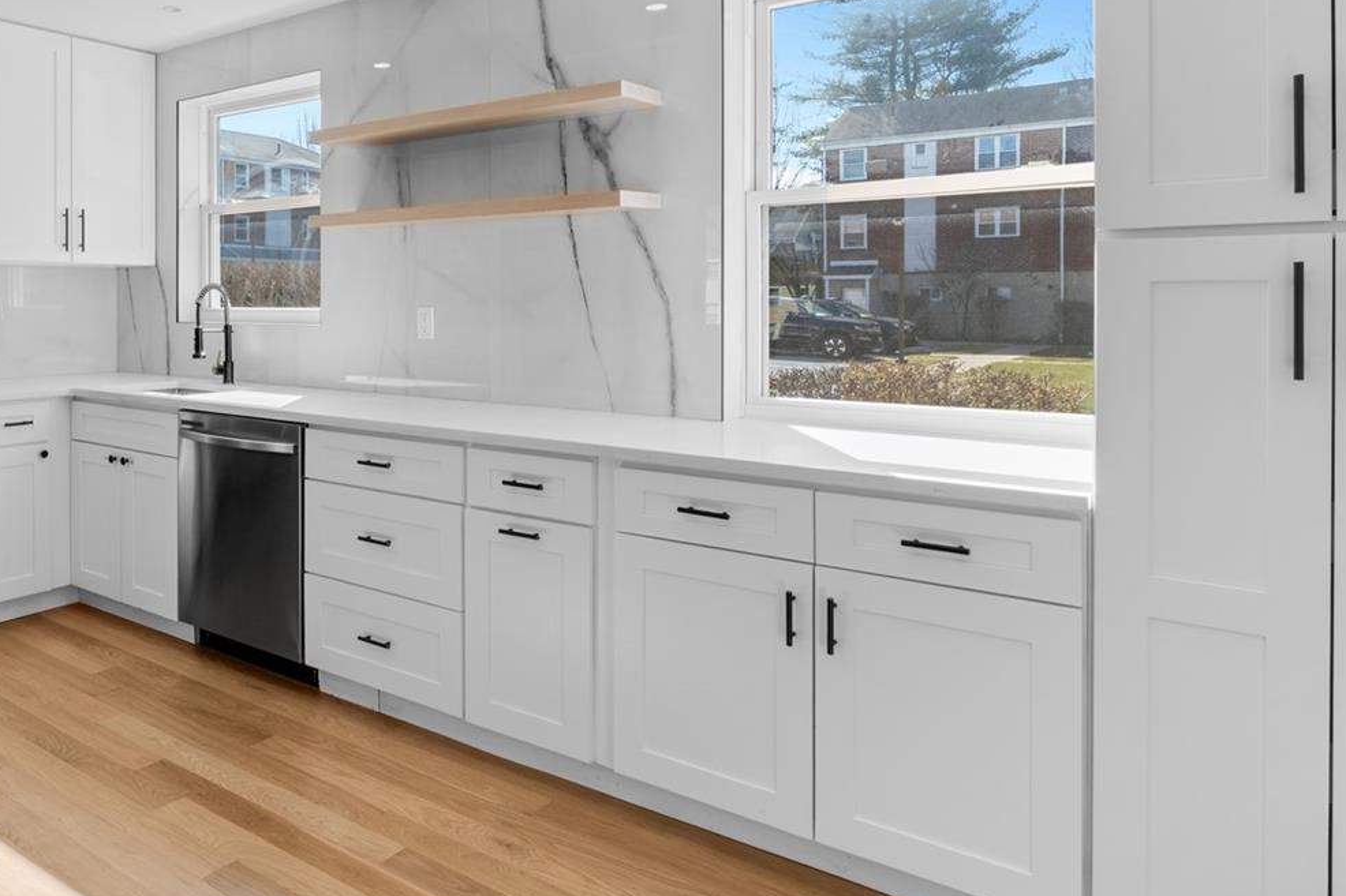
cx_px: 318
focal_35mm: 27
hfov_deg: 63.0
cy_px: 293
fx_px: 1009
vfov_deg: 47.1
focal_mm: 13
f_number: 11
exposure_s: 1/5
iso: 100
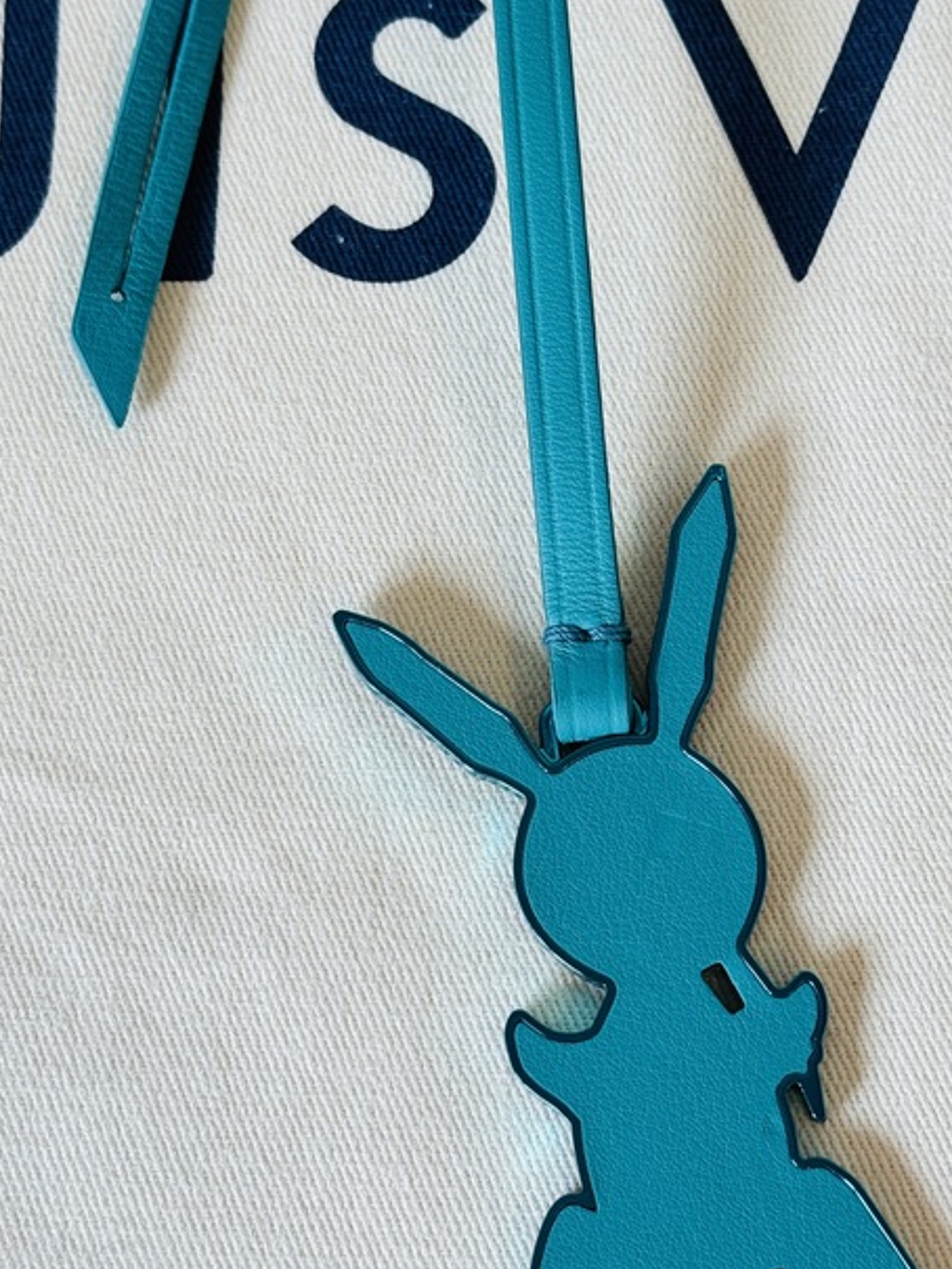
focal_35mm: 80
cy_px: 537
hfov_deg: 18.4
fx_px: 2932
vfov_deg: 24.4
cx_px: 545
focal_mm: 6.76
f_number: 1.78
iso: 50
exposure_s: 1/100
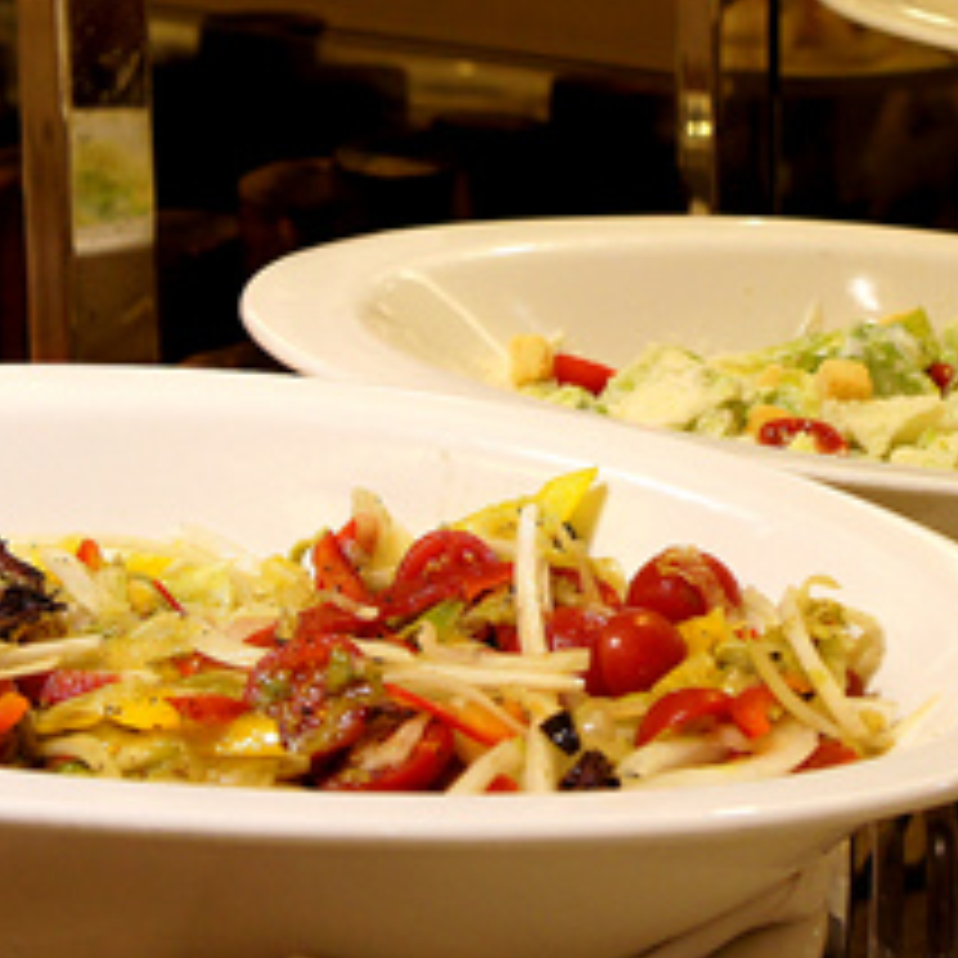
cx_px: 580
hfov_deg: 17.2
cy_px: -2
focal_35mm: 101
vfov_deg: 16.9
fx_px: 3162
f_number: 4
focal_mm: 26
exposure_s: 1/40
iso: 500
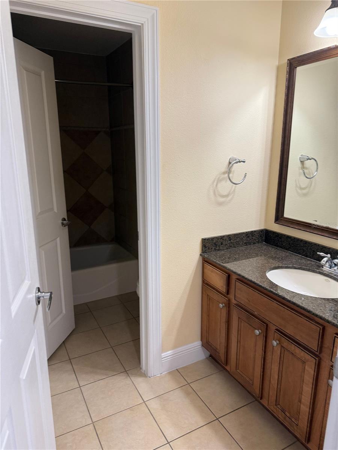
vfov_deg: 71.6
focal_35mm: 24
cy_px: 225
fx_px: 312
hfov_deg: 56.8
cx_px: 169
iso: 160
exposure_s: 1/120
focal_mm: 6.76
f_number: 1.78
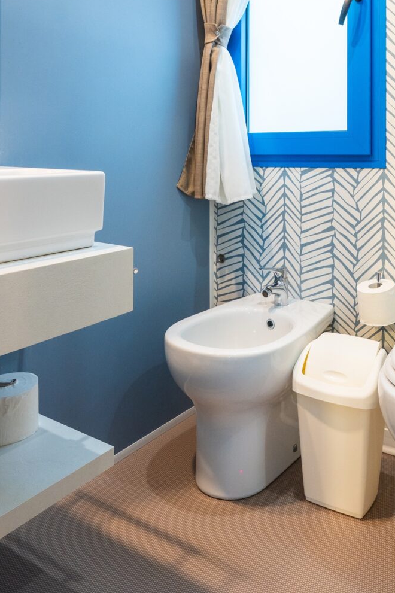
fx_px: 524
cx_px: 273
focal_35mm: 32
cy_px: 154
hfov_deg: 40.6
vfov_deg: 56.3
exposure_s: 1/6
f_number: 8
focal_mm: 15.4
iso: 800
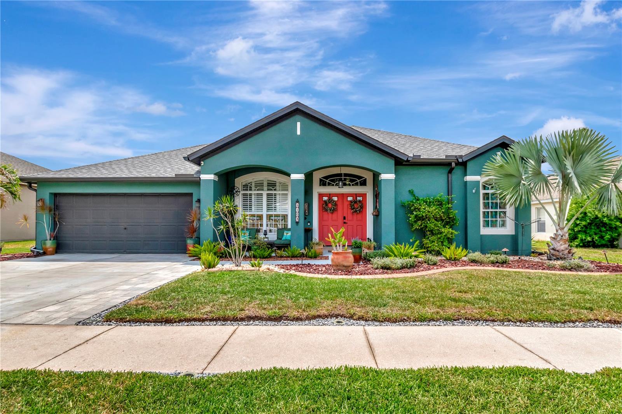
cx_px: 311
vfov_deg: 69.6
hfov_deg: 92.5
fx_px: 298
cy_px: 207
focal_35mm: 17
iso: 500
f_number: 7.1
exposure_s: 1/1250
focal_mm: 11.5
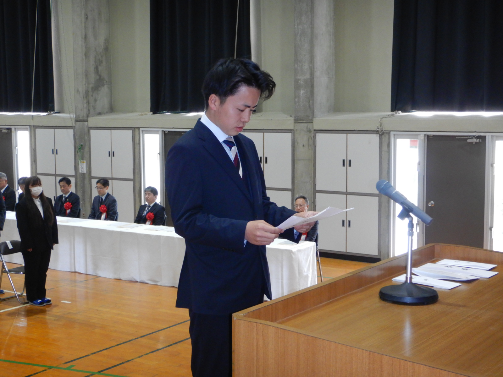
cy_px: 188
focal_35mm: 56
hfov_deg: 34.3
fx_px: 814
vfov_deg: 26.1
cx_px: 252
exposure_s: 1/30
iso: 560
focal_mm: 10.1
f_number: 4.4
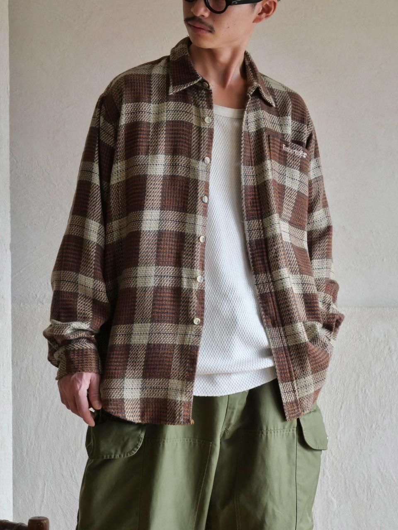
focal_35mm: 84
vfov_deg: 23.3
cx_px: 199
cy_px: 265
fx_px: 1288
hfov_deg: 17.6
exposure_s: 1/100
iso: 1250
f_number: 3.9
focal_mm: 42
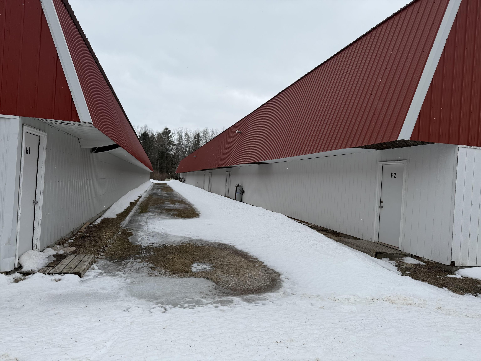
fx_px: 333
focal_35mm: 24
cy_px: 180
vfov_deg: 56.8
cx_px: 240
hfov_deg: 71.6
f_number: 1.78
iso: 80
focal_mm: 6.76
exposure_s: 1/4673
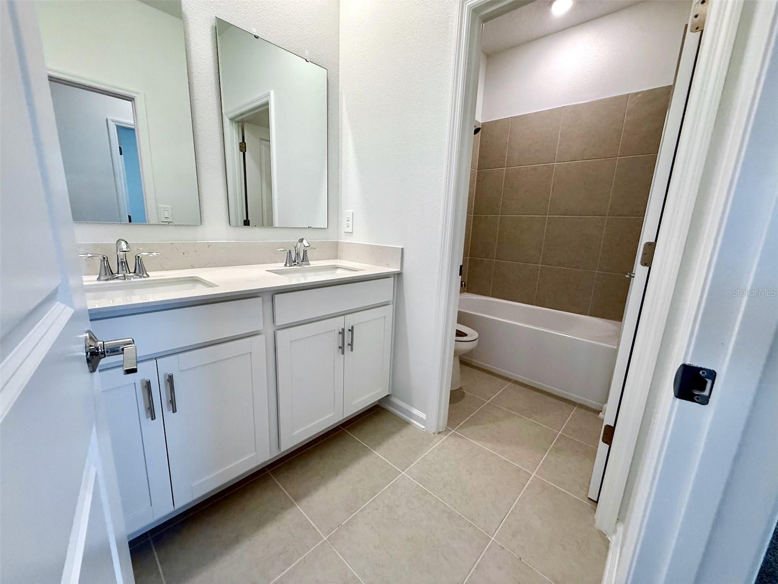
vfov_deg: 85.7
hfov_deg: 102.1
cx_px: 389
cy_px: 292
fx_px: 315
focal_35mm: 14
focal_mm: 2.22
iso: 125
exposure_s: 1/120
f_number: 2.2
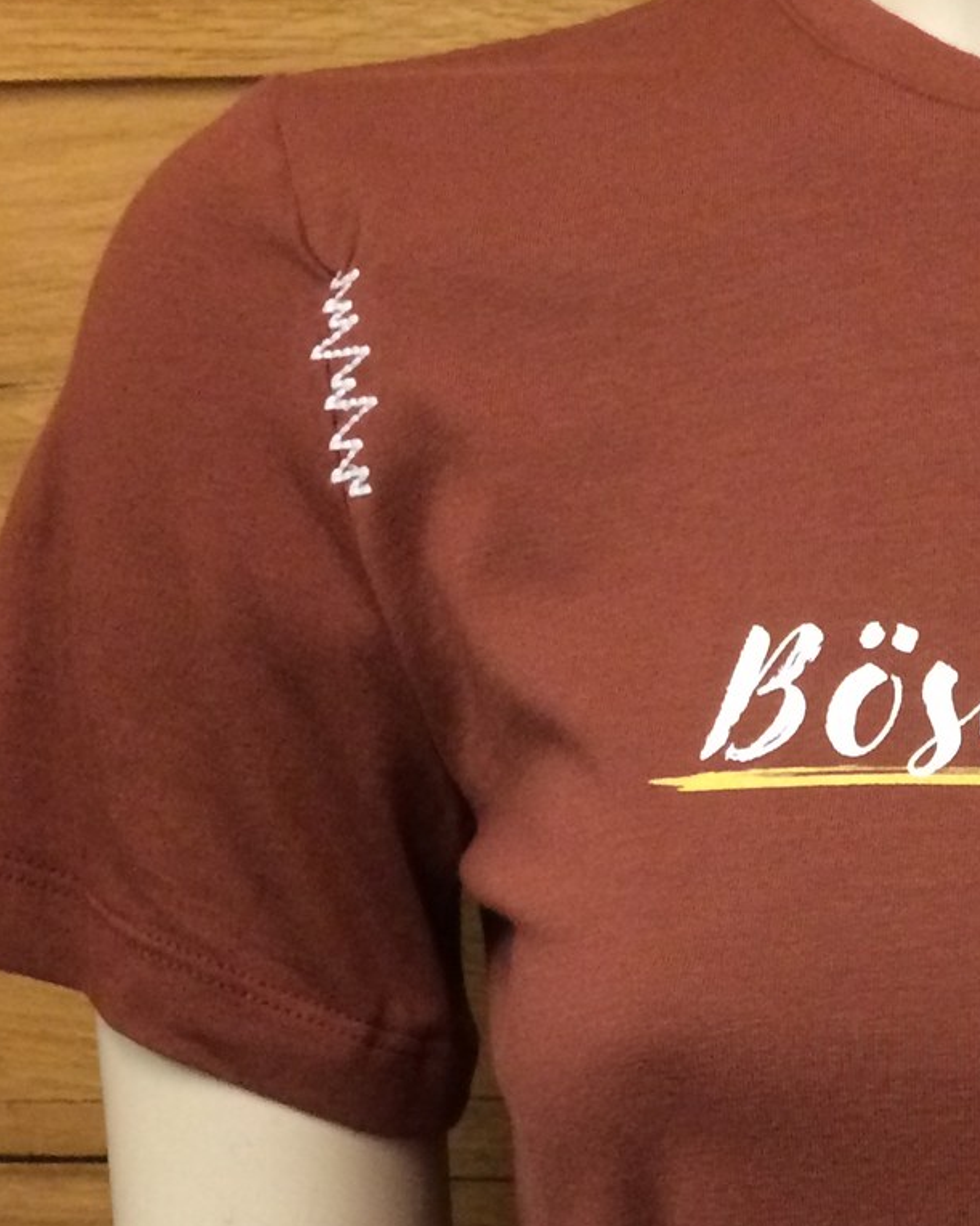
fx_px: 2865
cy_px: 1201
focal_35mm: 79
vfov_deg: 23.2
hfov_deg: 18.3
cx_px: 1216
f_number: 2.2
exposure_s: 1/33
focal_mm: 4.15
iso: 320
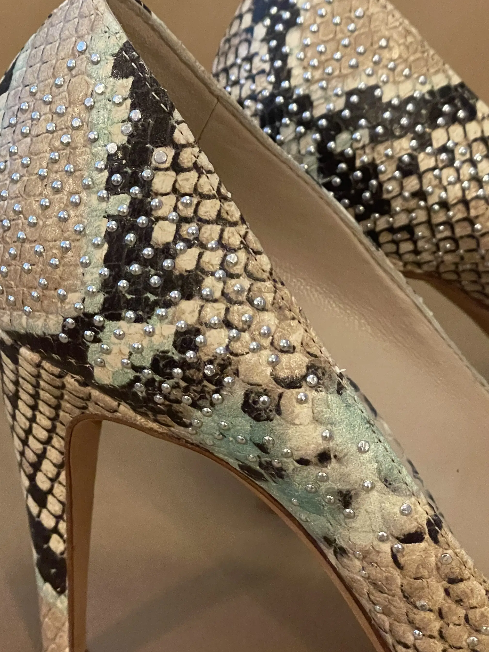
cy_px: 220
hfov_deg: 18.9
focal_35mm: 78
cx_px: 227
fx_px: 1469
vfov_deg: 24.9
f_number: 2
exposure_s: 1/50
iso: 640
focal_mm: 6
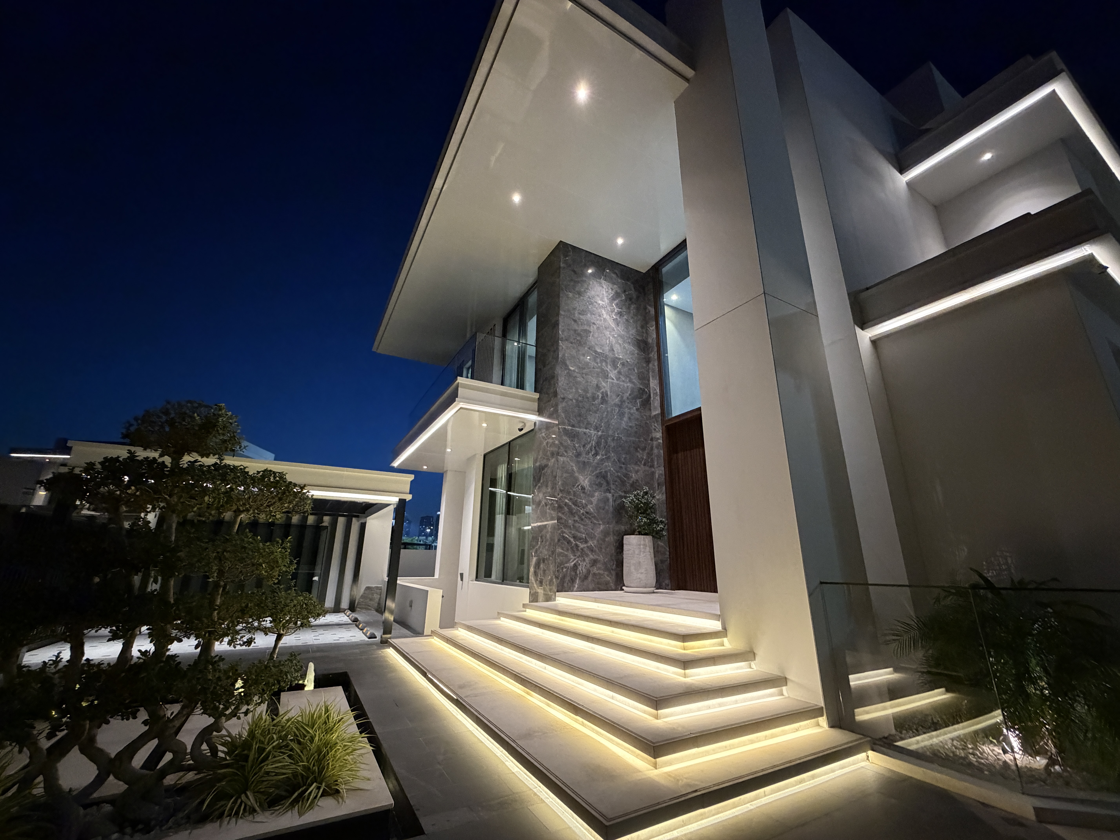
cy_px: 420
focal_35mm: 14
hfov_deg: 102.1
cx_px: 560
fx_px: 453
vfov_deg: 85.7
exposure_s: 1/50
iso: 640
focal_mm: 2.22
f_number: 2.2
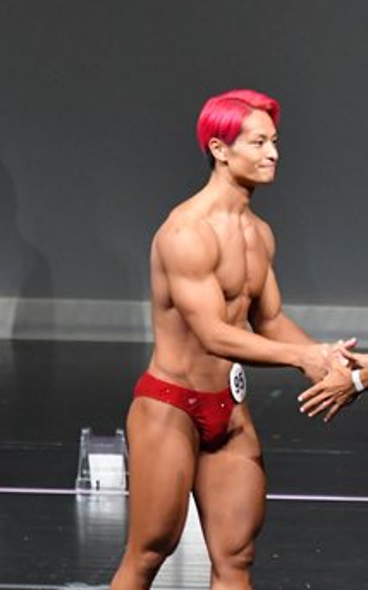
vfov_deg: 3.2
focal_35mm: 656
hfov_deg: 2.0
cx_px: 536
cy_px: 420
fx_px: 10540
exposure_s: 1/400
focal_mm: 190
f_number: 5.6
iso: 5000
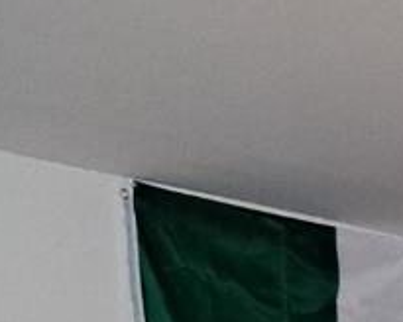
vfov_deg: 7.5
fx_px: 2040
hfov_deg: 10.8
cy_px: 1073
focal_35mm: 171
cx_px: 644
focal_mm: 5.23
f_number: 1.8
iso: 125
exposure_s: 1/120
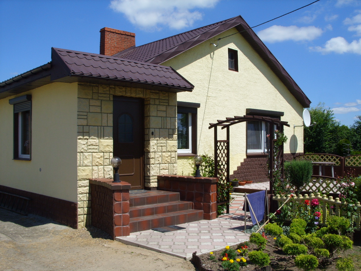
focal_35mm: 38
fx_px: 396
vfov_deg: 37.7
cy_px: 136
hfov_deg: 49.0
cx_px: 180
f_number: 7.4
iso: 50
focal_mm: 7.8
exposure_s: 1/296
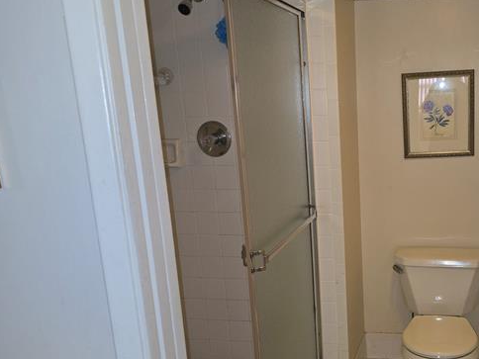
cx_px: 376
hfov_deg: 46.6
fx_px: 526
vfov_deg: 37.4
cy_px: 229
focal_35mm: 38
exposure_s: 1/30
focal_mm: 6.3
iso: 100
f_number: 1.7
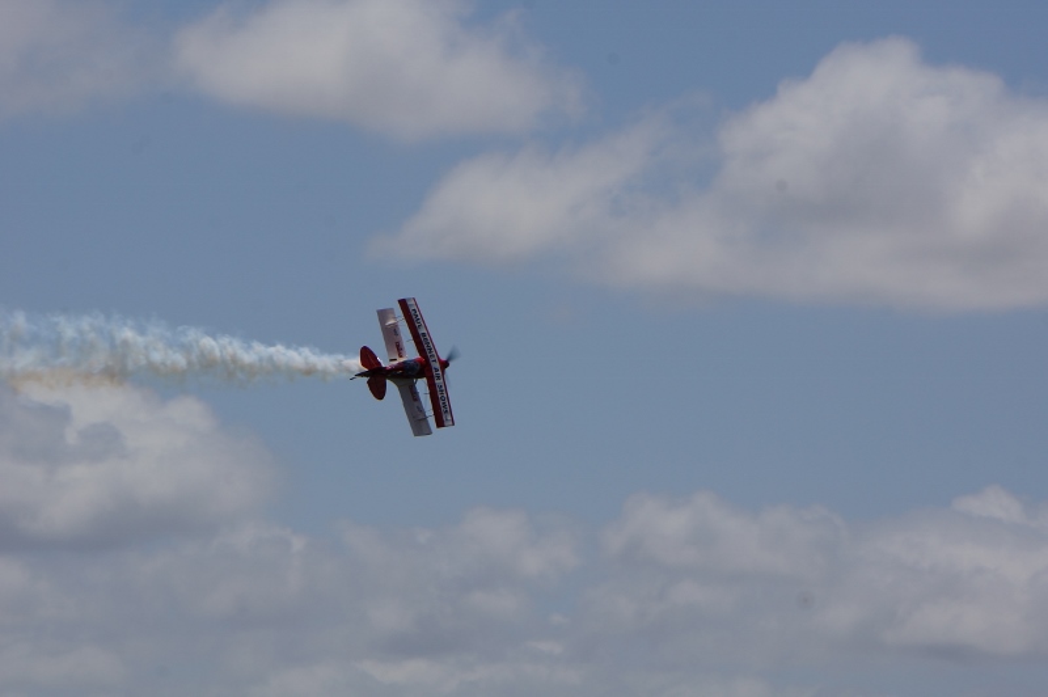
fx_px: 8202
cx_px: 524
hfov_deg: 7.3
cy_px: 348
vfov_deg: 4.9
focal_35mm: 282
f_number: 13
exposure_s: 1/500
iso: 100
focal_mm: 188
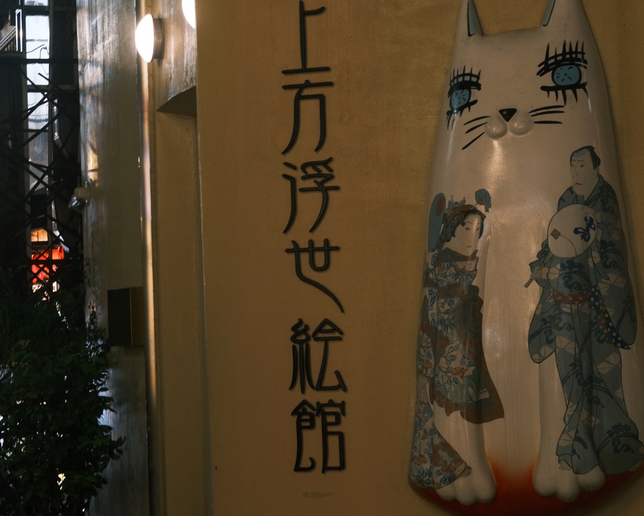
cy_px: 254
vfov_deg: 21.3
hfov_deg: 26.2
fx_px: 1372
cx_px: 201
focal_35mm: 72
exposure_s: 1/30
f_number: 4
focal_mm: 35
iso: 640
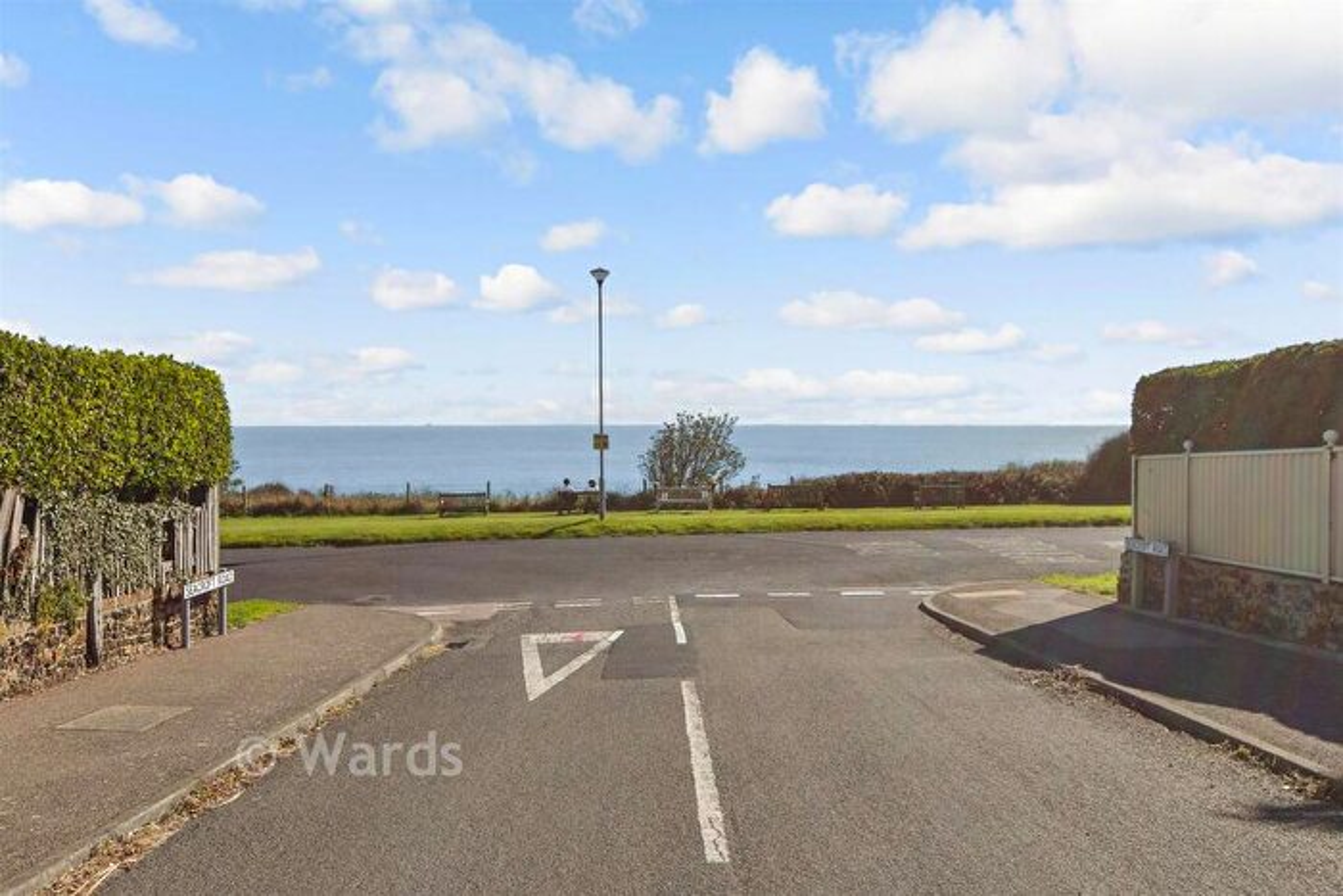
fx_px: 933
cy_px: 448
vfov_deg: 51.3
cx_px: 672
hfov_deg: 71.5
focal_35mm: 25
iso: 160
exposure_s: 1/800
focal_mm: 17
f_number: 8
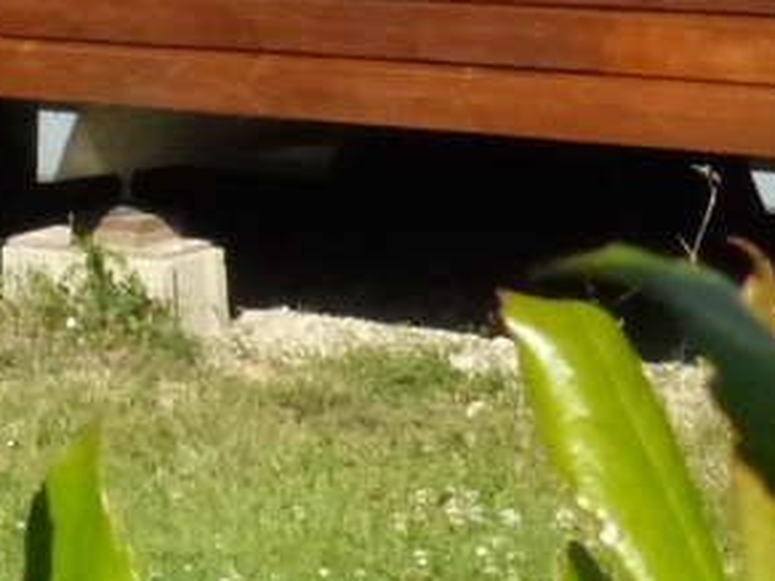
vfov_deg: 8.8
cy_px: -529
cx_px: 83
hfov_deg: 12.3
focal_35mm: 160
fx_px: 3581
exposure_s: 1/2000
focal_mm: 5.6
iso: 1000
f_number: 8
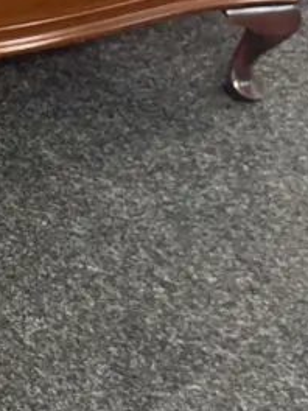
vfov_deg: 20.8
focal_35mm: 93
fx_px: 1103
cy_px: 79
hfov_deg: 14.2
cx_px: -232
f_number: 1.78
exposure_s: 1/50
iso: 400
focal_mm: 6.86
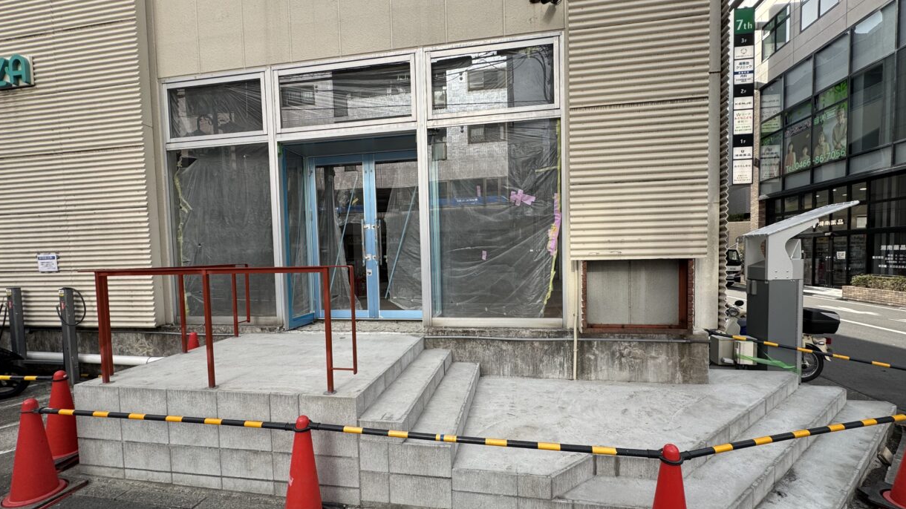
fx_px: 384
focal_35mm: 16
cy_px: 273
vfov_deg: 67.0
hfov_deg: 99.4
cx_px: 455
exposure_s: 1/720
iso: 50
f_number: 2.2
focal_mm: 2.22
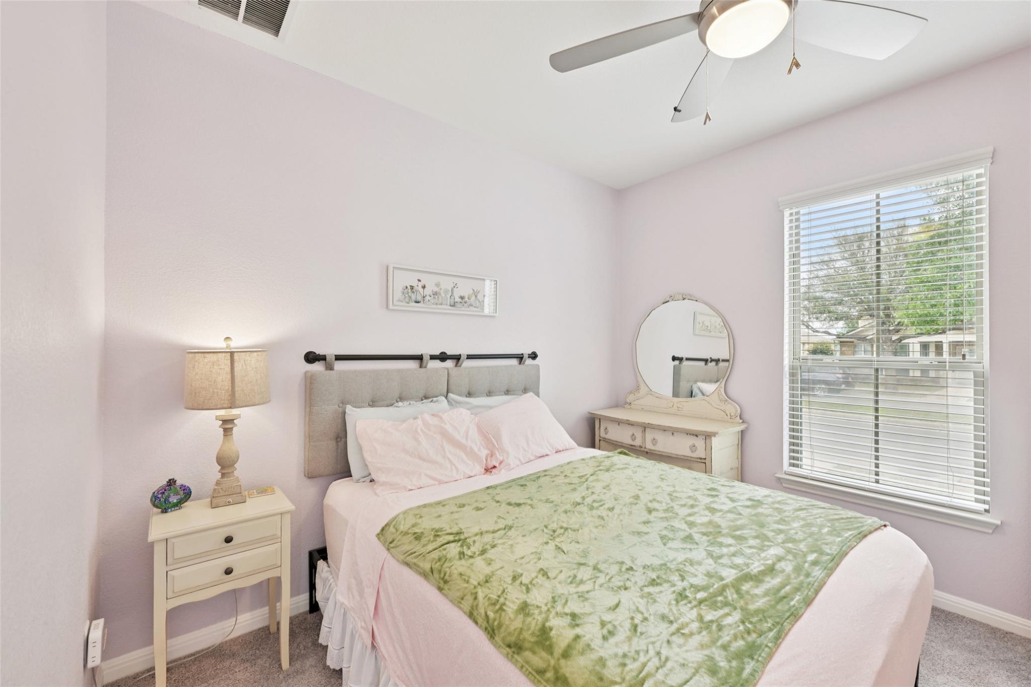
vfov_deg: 77.3
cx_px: 516
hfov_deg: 100.4
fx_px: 430
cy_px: 344
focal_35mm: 15
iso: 140
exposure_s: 1/15
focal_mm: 15
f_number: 6.7
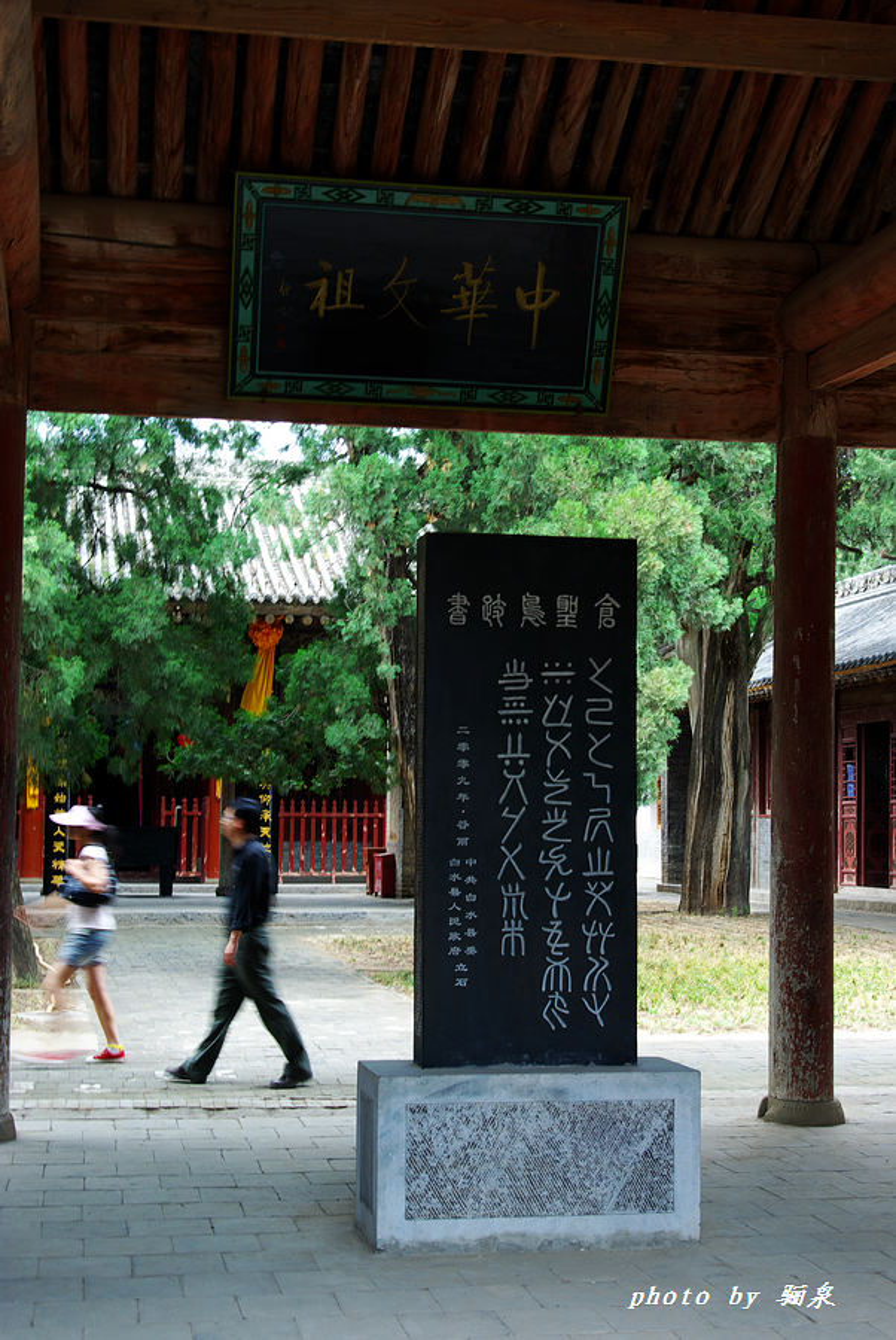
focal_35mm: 50
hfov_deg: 27.3
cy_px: 670
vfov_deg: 39.9
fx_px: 1844
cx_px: 448
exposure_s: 1/13
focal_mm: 33
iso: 100
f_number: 7.1
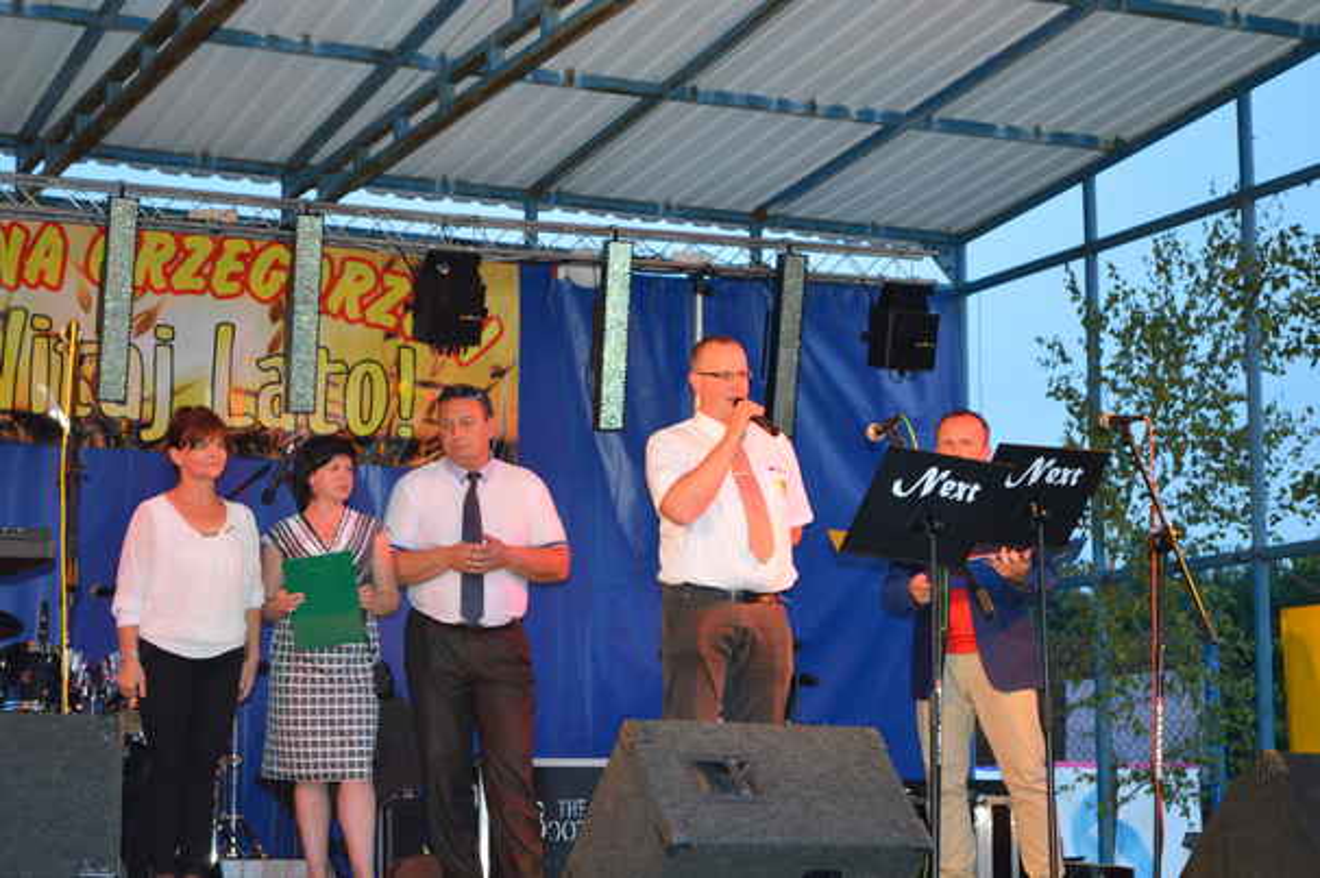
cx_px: 660
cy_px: 439
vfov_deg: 18.9
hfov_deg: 28.1
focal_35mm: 72
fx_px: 2638
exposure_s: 1/60
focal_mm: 48
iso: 1100
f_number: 5.3
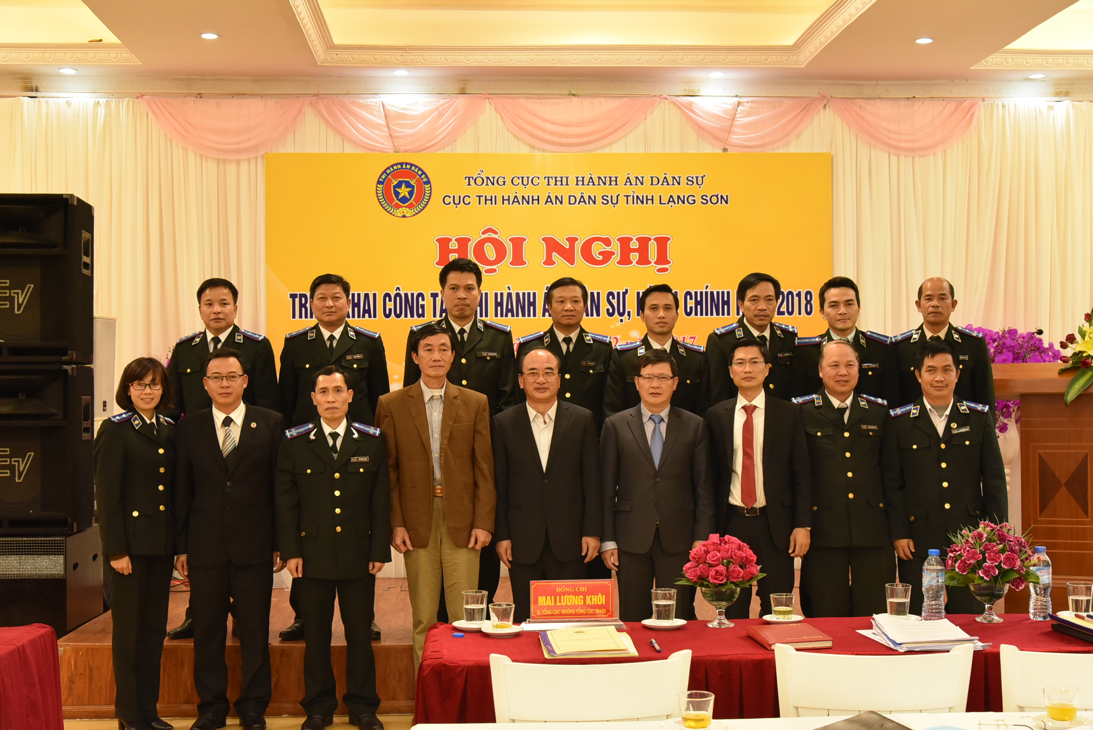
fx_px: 1458
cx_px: 546
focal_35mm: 48
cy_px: 365
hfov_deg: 41.1
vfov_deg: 28.1
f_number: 5.6
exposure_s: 1/50
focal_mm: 48
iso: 3200
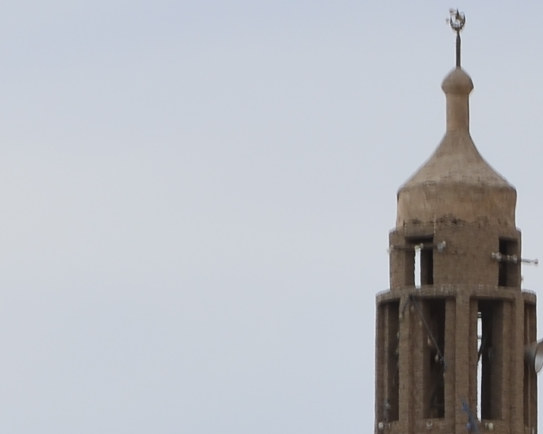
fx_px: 16726
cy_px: 515
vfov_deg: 1.5
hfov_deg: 1.9
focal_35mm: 1041
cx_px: 511
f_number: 11
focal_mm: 120
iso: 100
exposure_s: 1/125
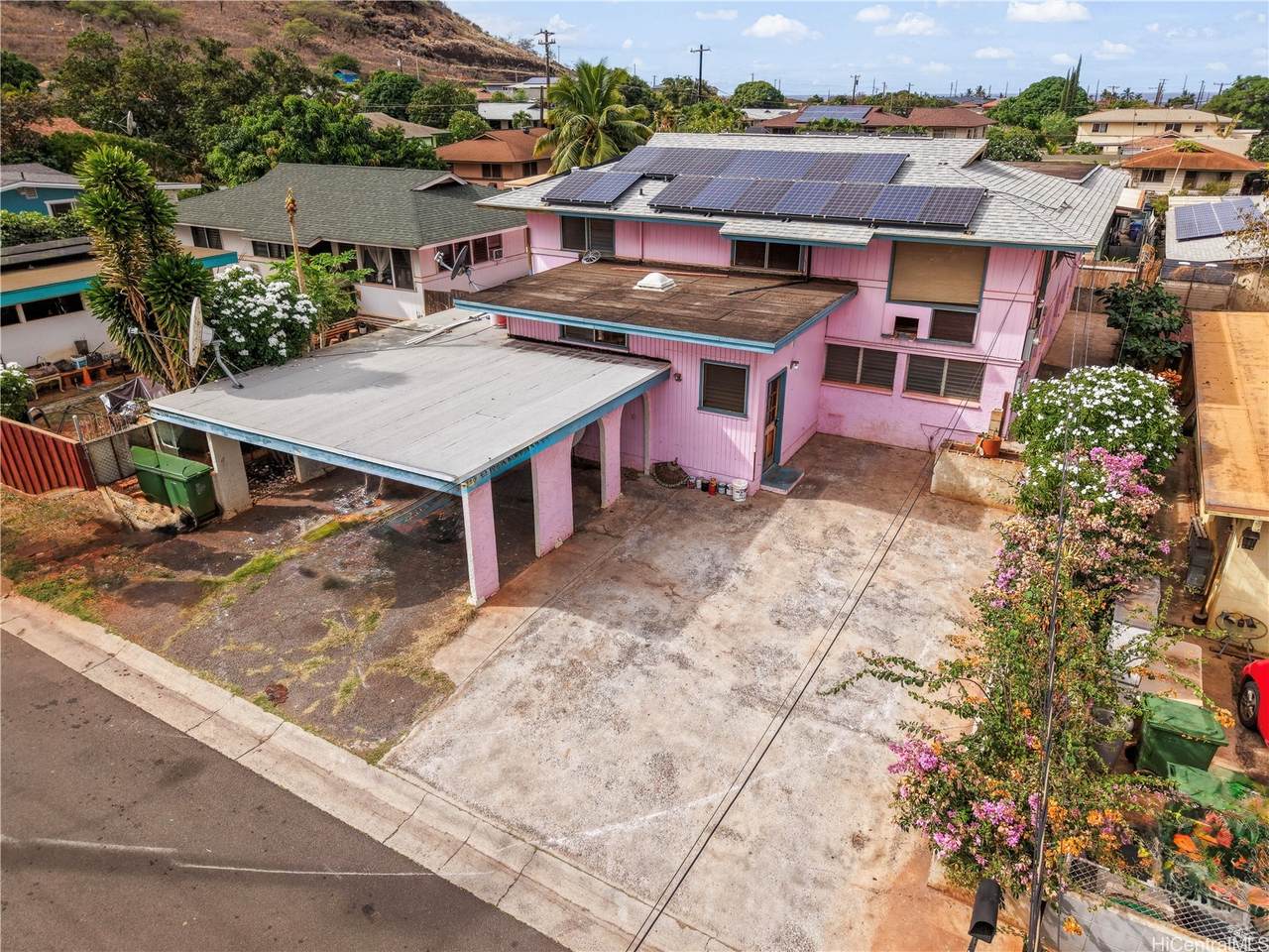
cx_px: 634
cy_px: 476
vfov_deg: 56.8
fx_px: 880
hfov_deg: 71.6
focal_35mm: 24
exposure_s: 1/80
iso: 100
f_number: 1.8
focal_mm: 8.67
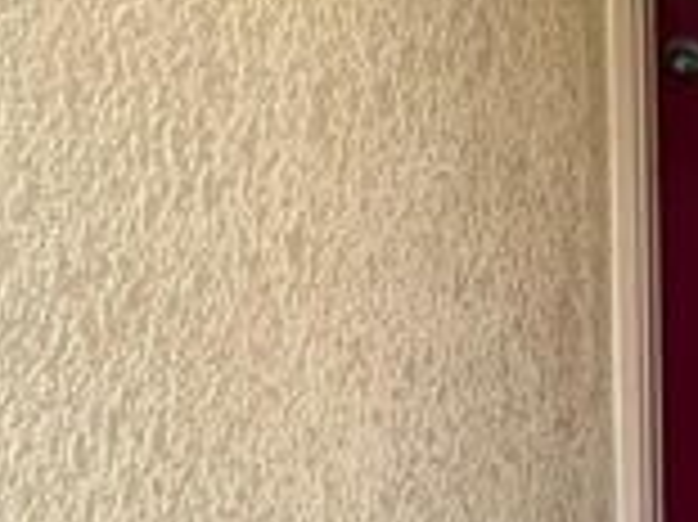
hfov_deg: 15.4
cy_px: -40
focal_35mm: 118
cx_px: 1047
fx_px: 2378
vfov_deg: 12.3
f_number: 1.5
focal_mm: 5.7
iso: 50
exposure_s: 1/547
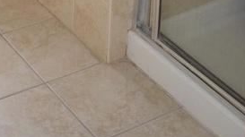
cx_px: 41
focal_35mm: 112
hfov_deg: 18.9
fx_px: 727
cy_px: -270
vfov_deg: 8.9
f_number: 4
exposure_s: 1/200
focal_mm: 18
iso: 1600
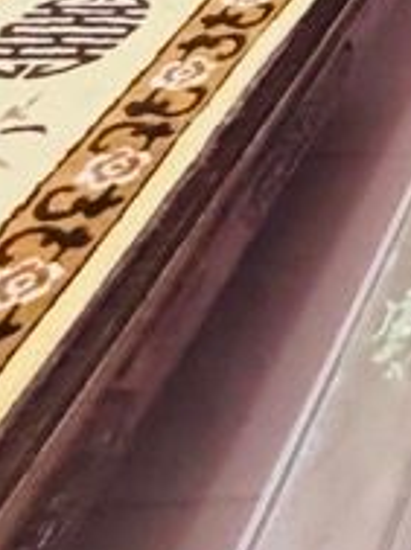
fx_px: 1207
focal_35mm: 76
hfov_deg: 13.9
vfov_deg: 16.3
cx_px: 971
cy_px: -666
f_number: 2.2
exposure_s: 1/33
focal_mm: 2.22
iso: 1250
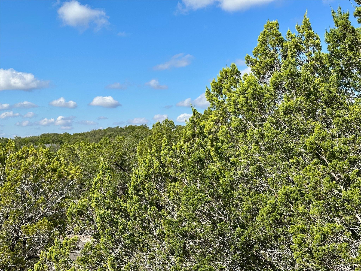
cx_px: 180
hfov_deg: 39.7
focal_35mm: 48
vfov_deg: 30.3
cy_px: 136
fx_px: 501
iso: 64
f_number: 1.78
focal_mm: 6.86
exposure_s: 1/4016
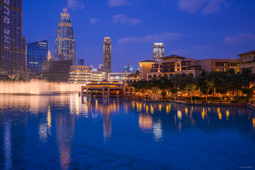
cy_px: 85
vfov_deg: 48.7
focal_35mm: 26
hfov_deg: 68.4
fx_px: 188
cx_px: 128
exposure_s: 1
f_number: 7.1
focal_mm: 26.5
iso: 100
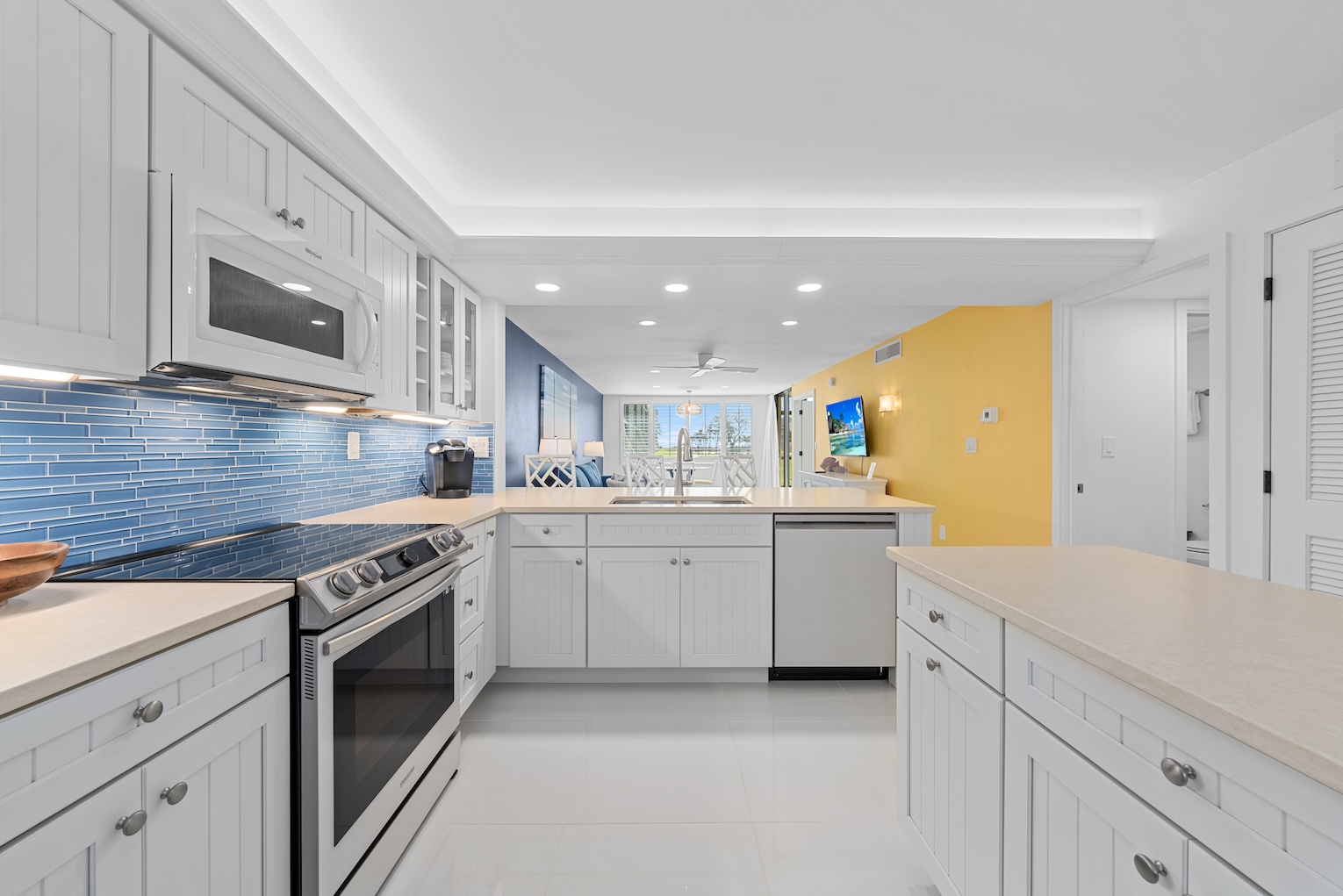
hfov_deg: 108.3
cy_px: 448
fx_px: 485
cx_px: 672
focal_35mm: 13
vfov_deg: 85.5
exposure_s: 1/1.25
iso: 160
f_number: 10
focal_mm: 13
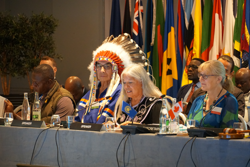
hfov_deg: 10.2
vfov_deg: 6.8
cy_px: 84
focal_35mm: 202
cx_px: 125
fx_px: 1406
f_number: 5.6
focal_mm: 135
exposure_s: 1/100
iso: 6400
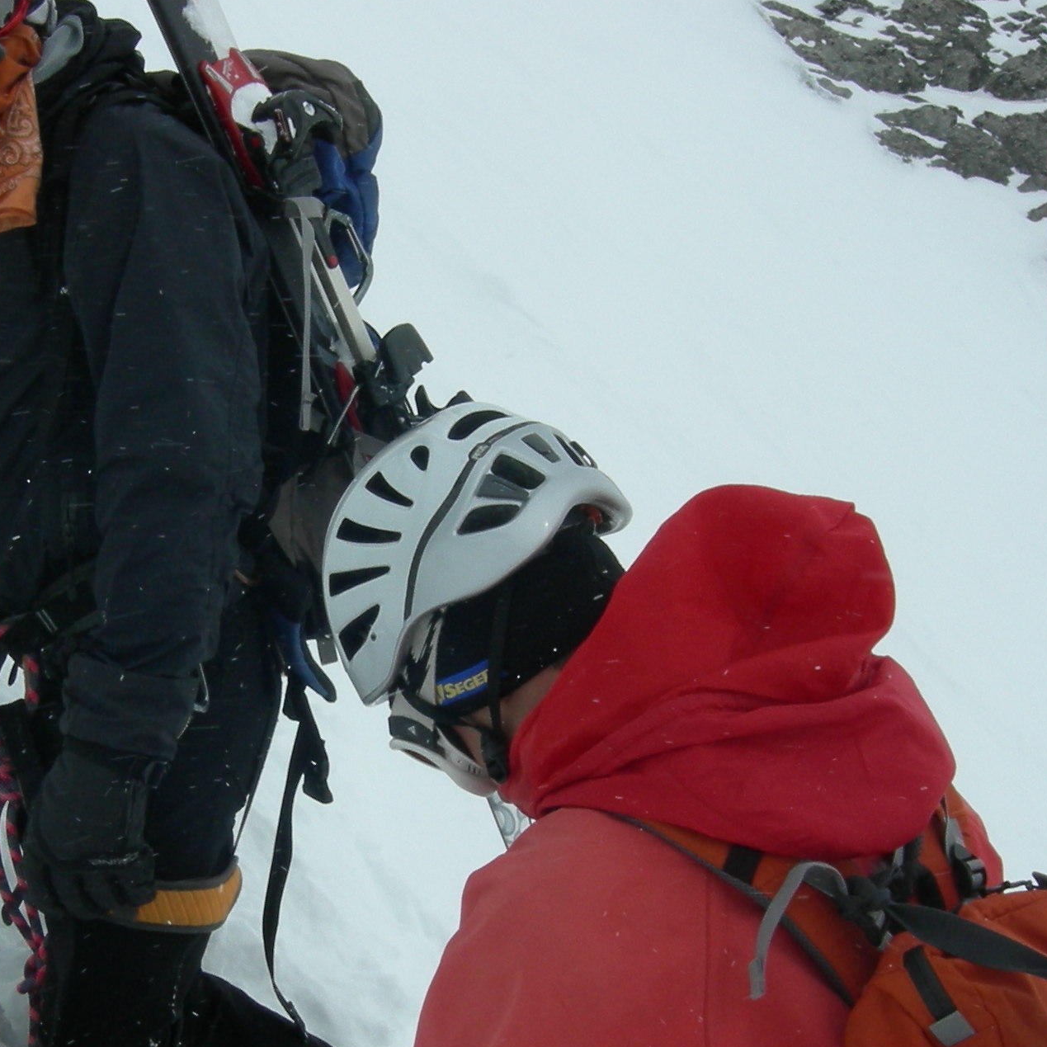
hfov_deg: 26.3
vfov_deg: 26.4
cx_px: 304
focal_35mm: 65
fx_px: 2224
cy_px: 665
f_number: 7.6
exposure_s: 1/406
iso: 100
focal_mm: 7.5
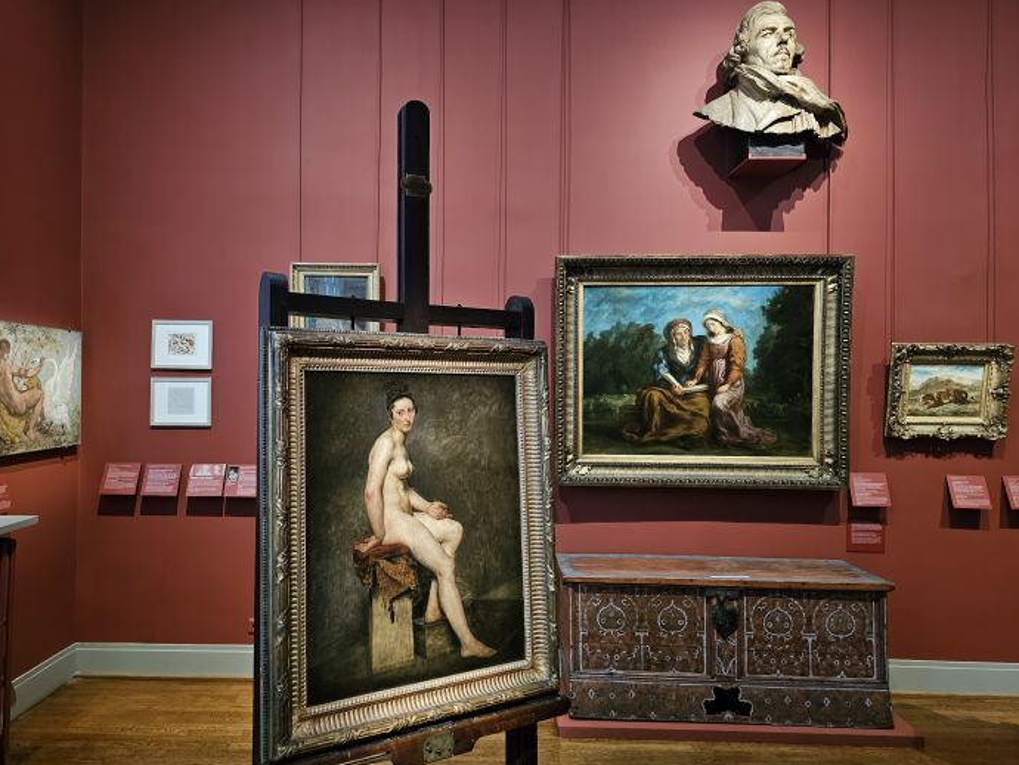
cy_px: 370
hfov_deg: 69.3
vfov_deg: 54.9
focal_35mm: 25
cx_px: 478
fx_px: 736
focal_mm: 6.3
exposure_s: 1/24
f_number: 1.7
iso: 1000
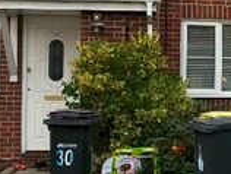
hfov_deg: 14.6
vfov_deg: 12.0
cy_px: 86
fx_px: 829
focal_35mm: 124
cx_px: 364
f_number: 1.8
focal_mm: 3.99
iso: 20
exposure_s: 1/182
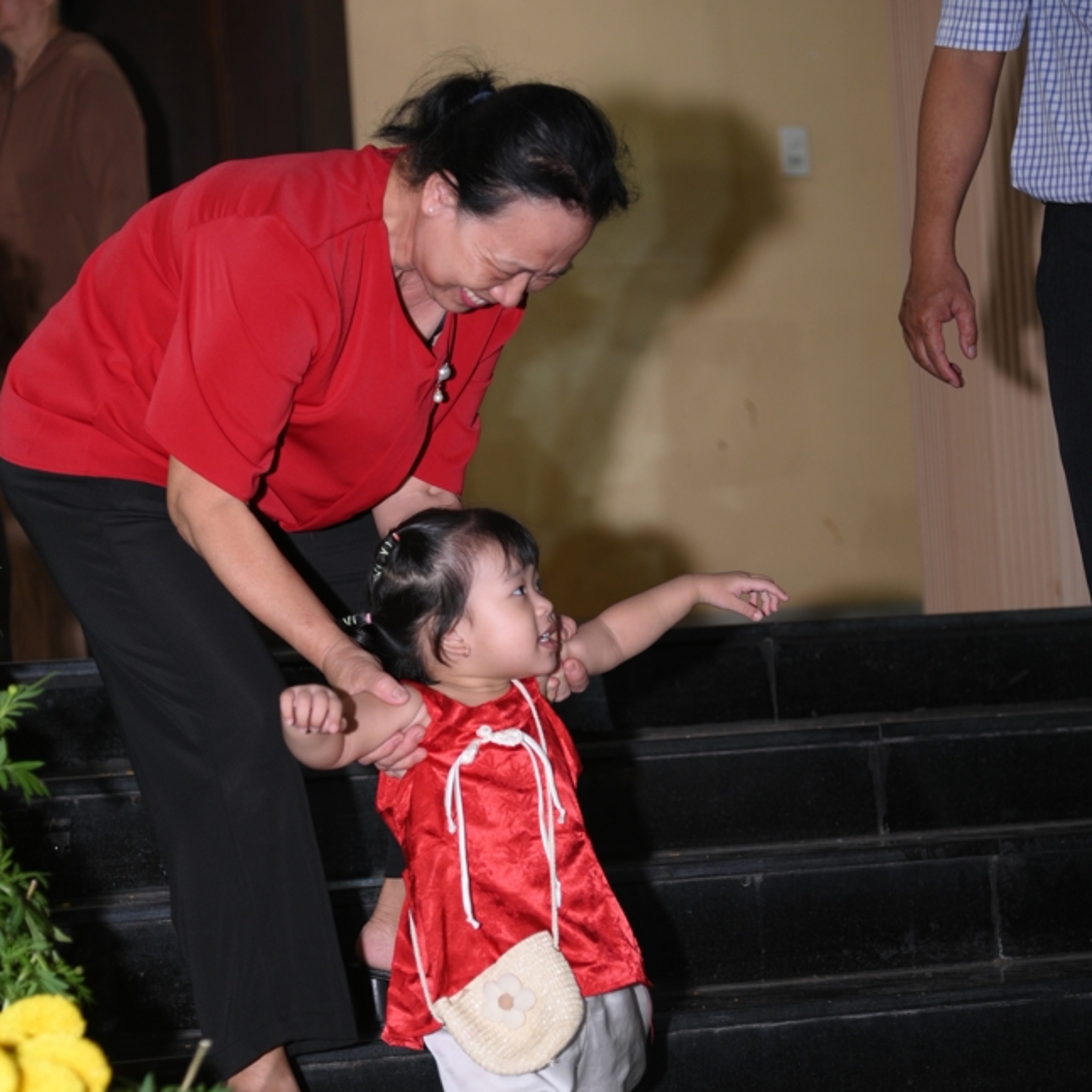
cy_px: 659
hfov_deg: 16.0
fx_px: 3890
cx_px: 545
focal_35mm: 109
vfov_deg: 16.0
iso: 800
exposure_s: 1/100
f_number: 4
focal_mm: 85
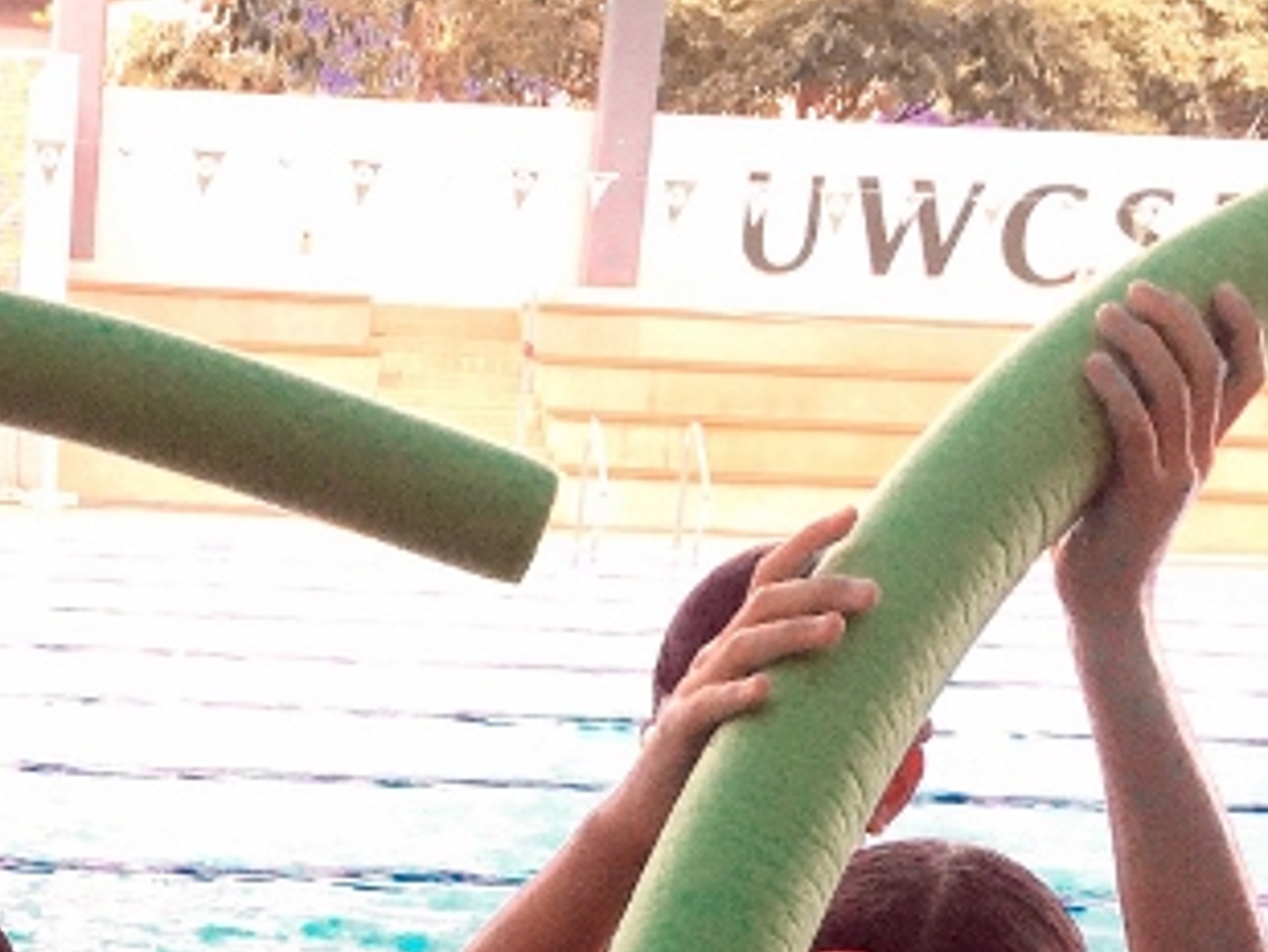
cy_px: 1522
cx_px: 0
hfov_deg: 19.8
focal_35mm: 96
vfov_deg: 14.2
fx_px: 3518
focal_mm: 4.15
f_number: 2.2
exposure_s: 1/412
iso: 32
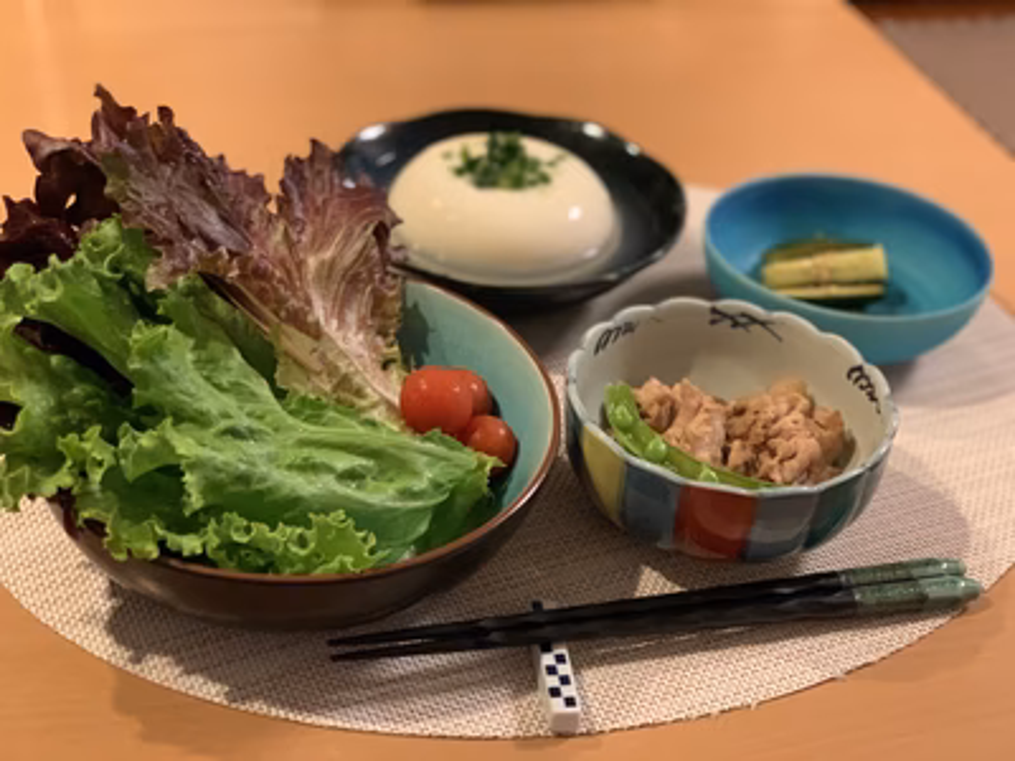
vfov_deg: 28.0
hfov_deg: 36.8
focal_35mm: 52
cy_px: 380
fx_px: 1525
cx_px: 508
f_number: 2.4
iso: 640
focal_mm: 6
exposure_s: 1/25
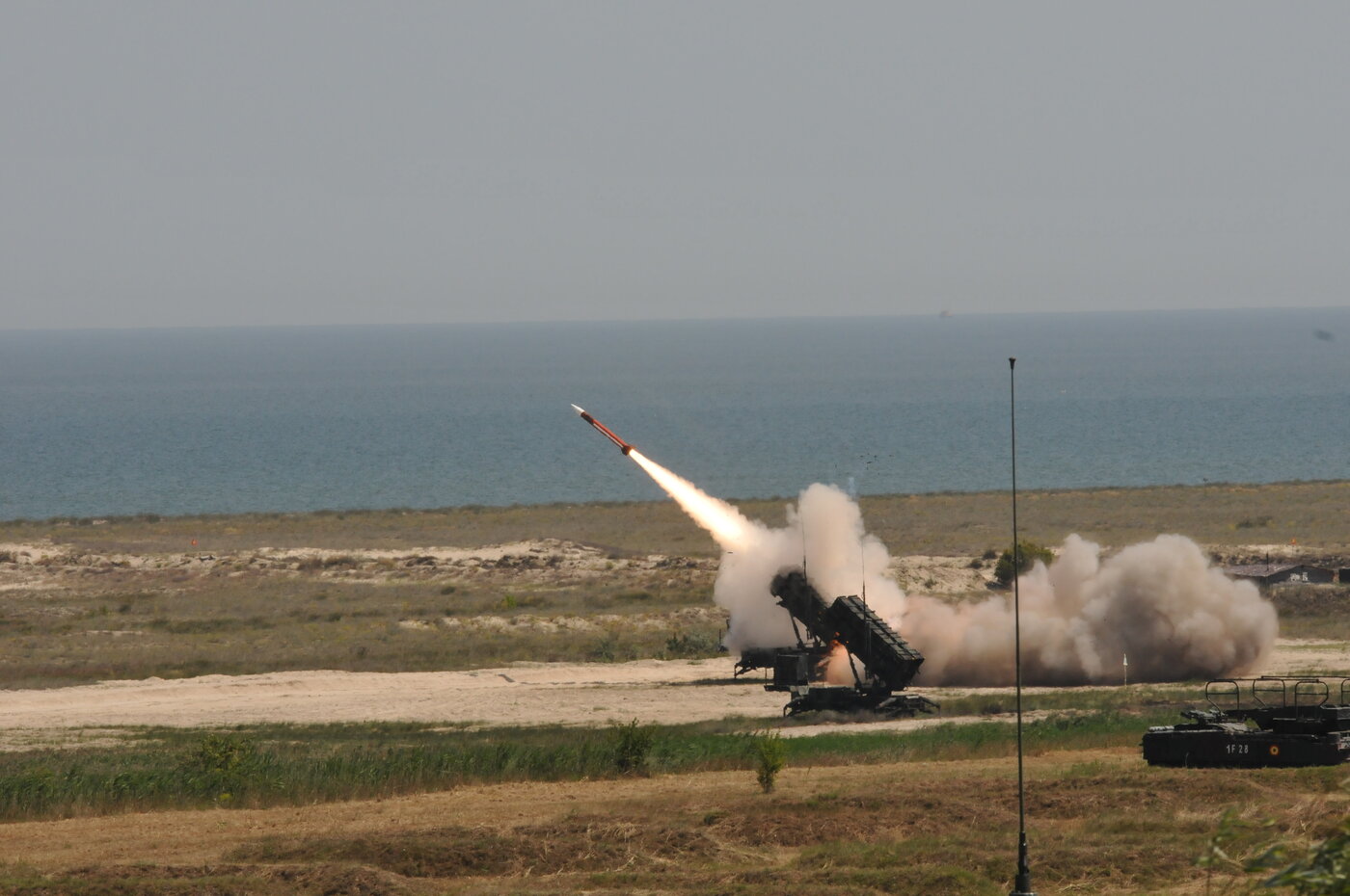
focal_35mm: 300
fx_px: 11237
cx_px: 675
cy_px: 448
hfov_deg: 6.9
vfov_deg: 4.6
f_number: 14
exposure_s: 1/800
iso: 800
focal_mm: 200
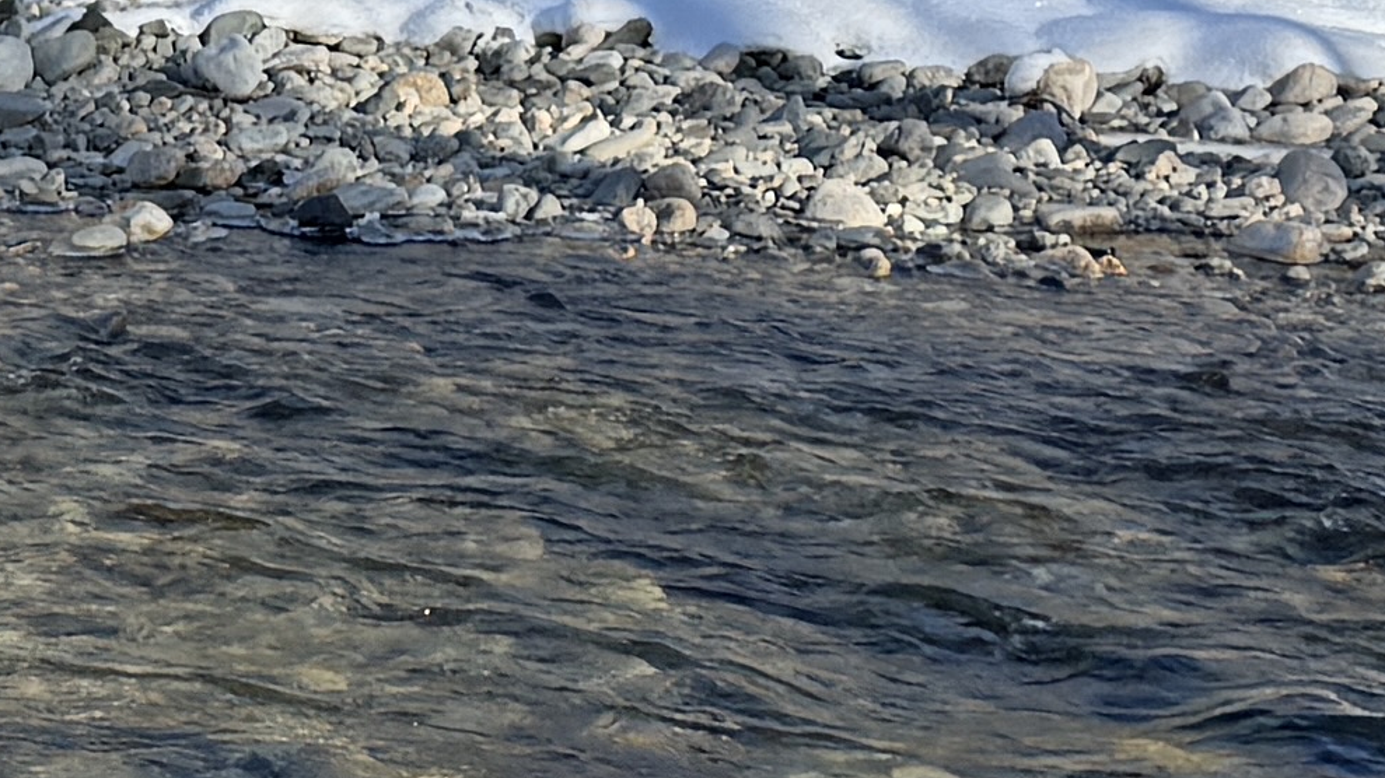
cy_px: -385
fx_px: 5545
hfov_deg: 13.5
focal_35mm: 151
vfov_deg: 7.9
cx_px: -655
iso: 80
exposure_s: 1/3584
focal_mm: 6.76
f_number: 1.78
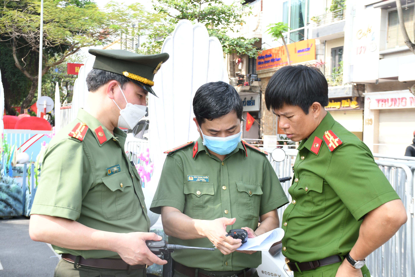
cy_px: 138
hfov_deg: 35.1
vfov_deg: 23.8
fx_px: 657
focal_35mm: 57
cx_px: 208
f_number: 8
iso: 250
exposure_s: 1/200
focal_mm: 38
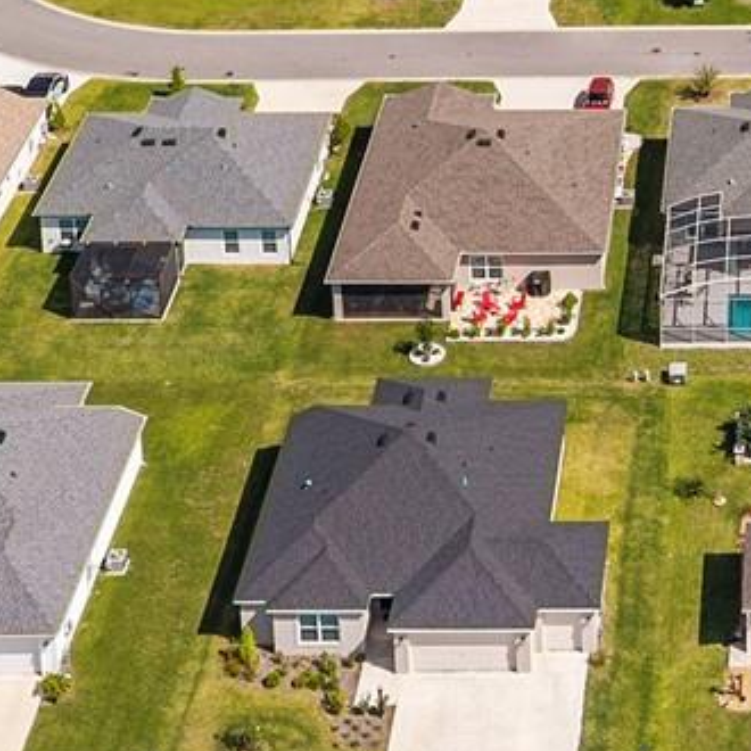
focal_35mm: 103
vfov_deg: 14.8
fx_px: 2528
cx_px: 822
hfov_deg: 16.4
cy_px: -585
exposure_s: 1/400
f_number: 1.8
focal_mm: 8.67
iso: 100
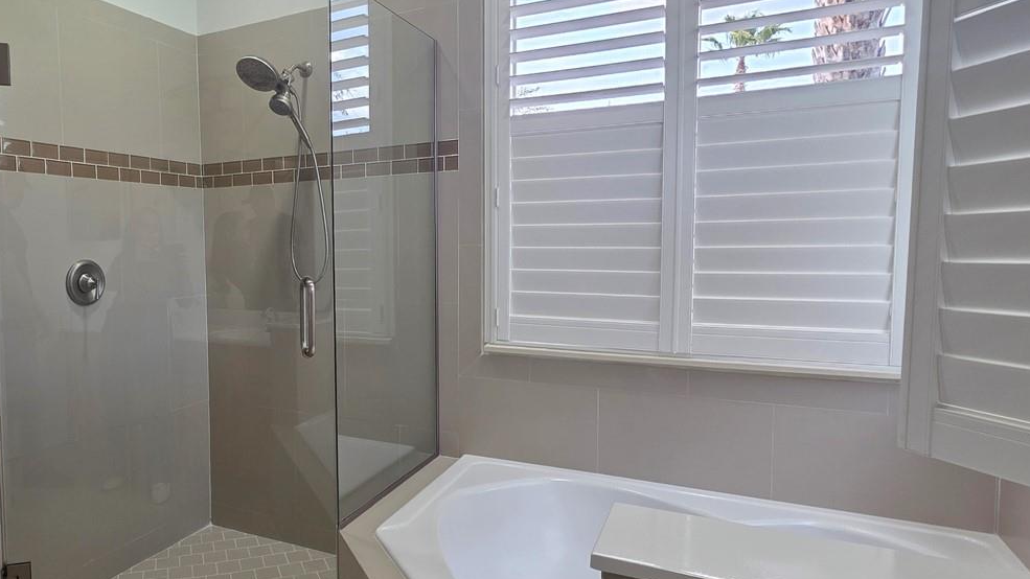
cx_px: 325
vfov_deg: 49.5
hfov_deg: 75.7
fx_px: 628
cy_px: 307
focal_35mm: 23
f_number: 1.9
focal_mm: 2.2
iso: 100
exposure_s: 1/120
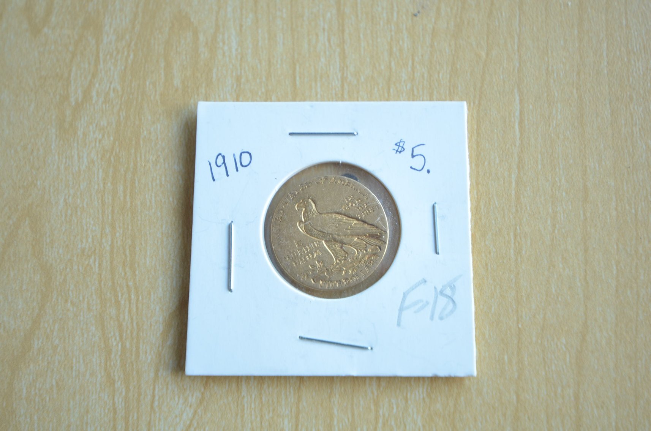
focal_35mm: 36
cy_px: 216
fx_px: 650
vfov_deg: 36.7
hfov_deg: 53.2
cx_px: 326
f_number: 4.5
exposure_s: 1/50
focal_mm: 24
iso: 400
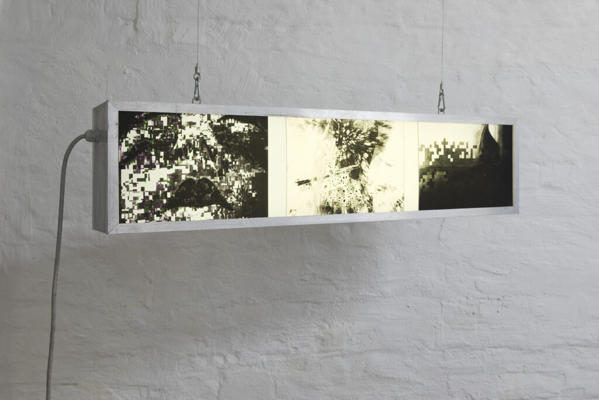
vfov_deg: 35.1
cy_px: 200
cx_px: 300
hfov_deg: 50.7
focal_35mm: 38
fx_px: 632
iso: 200
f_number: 5.6
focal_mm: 25.4
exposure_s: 1
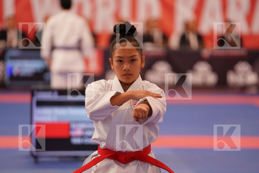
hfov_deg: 10.4
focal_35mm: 198
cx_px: 130
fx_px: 1424
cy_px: 86
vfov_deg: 6.9
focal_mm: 198
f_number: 2.8
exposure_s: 1/500
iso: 640
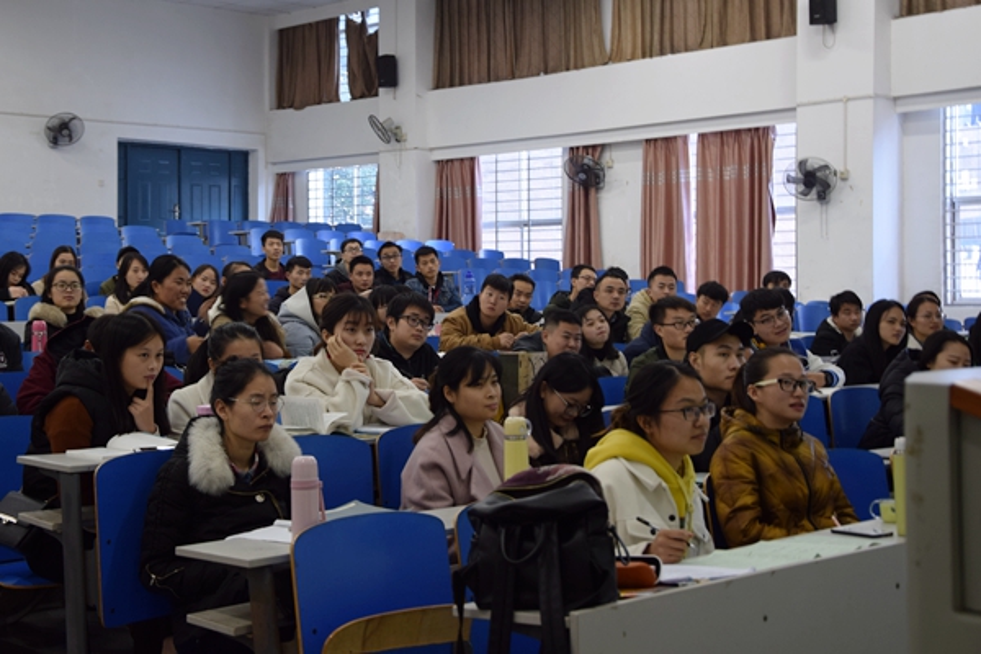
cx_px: 490
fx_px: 1308
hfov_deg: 41.1
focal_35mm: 48
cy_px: 327
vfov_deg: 28.1
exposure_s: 1/15
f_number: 5
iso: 400
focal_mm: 32
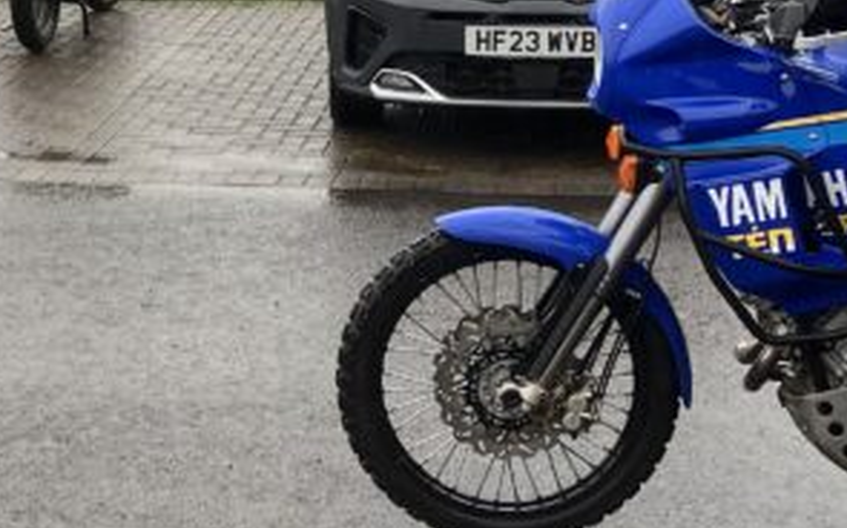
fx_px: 2376
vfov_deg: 12.6
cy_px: 132
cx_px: 187
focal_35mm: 103
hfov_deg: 20.0
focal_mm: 3.99
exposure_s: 1/121
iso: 40
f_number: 1.8
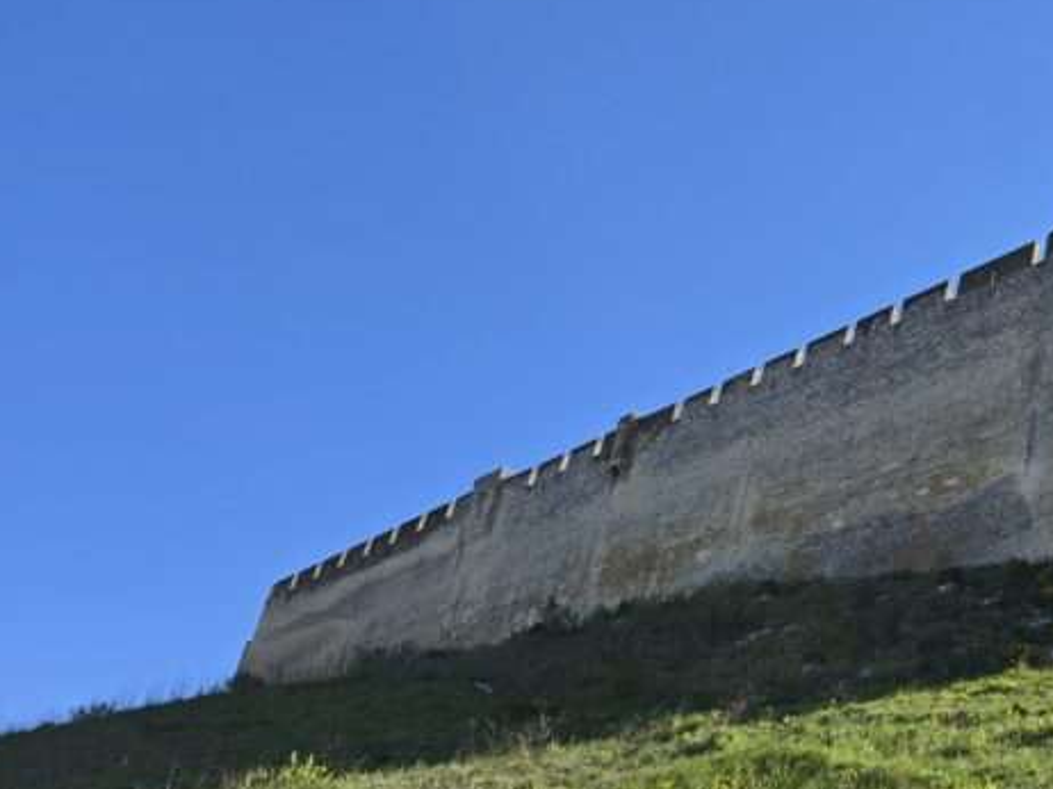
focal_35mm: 51
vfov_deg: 28.5
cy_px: 404
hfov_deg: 33.0
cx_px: 1149
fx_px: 1551
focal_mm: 6.3
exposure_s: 1/629
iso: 12
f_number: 1.7
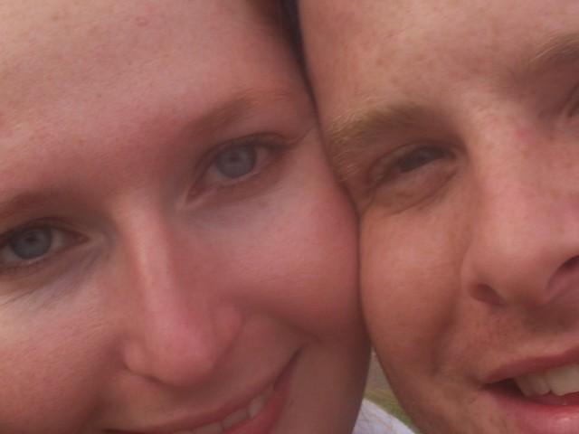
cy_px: 217
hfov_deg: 22.0
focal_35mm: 89
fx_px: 1489
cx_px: 290
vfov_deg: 16.6
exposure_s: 1/180
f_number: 8
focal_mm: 13.5
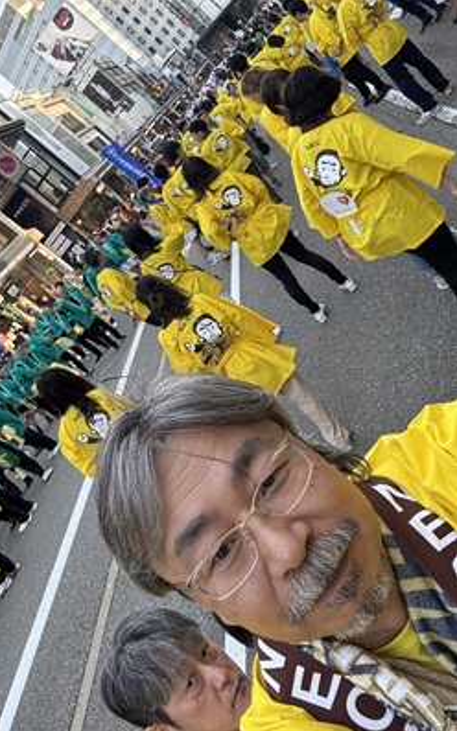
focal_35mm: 32
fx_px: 638
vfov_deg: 59.7
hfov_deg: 39.2
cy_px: 366
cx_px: 182
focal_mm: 2.69
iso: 50
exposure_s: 1/121
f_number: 1.9
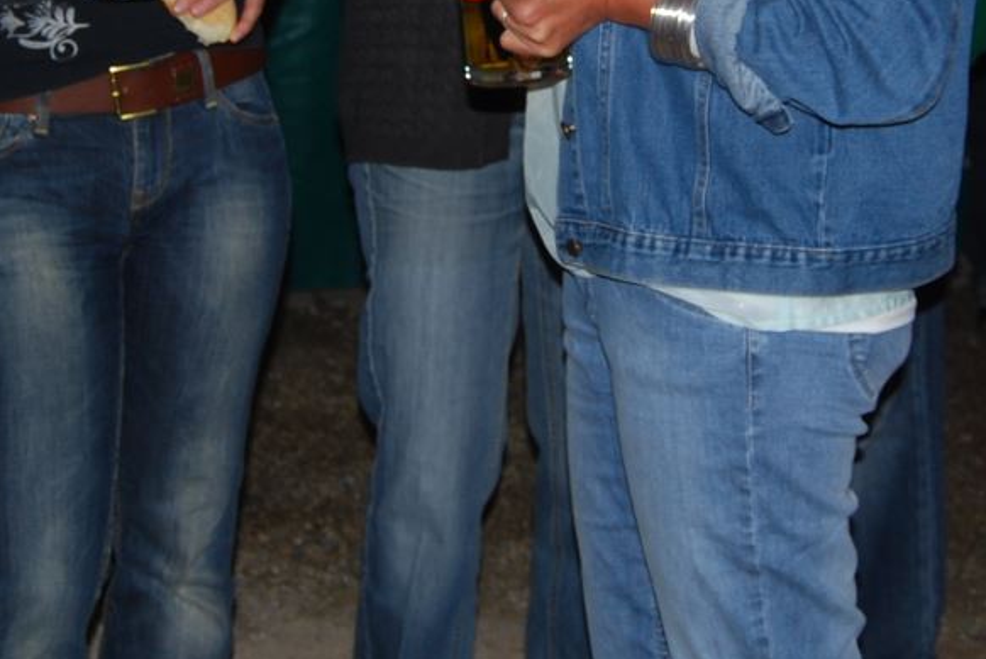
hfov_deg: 20.6
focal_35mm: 99
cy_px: 48
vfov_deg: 13.7
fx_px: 2713
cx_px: 420
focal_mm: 20
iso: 200
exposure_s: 1/60
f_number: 3.8
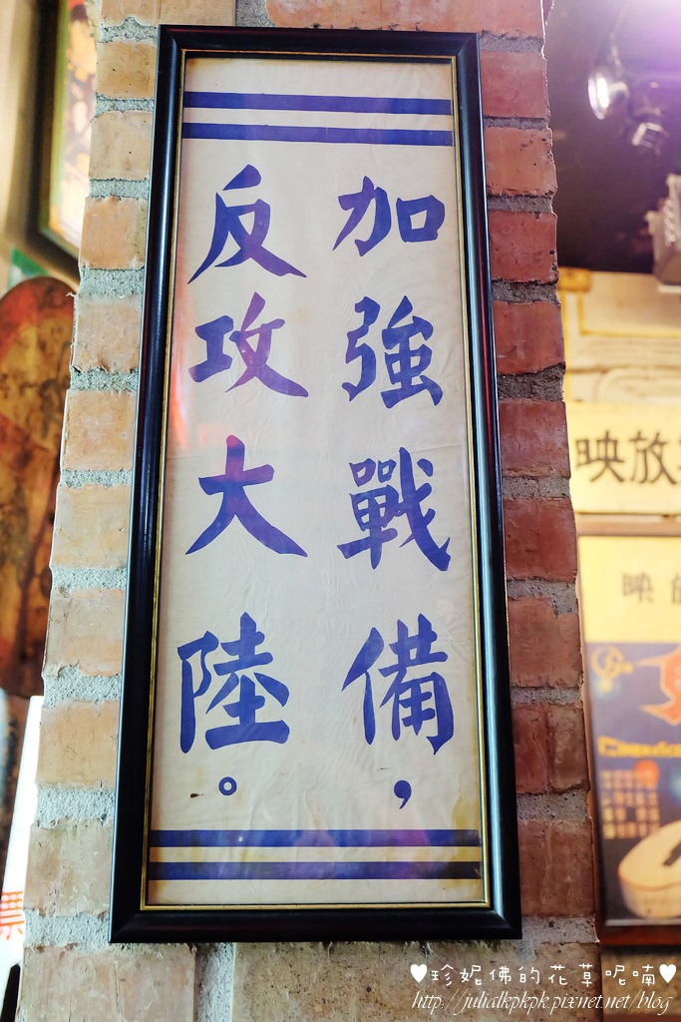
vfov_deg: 54.4
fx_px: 993
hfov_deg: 37.9
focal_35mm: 35
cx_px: 340
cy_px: 511
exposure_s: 1/27
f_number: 4.2
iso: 3200
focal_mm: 23.2
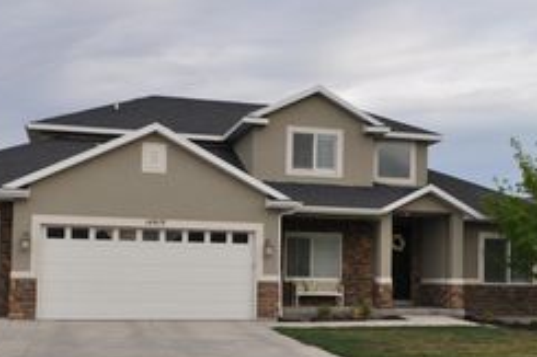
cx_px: 340
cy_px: 252
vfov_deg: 24.4
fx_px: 820
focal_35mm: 55
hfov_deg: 36.0
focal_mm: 18
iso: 200
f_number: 7.1
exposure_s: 1/200
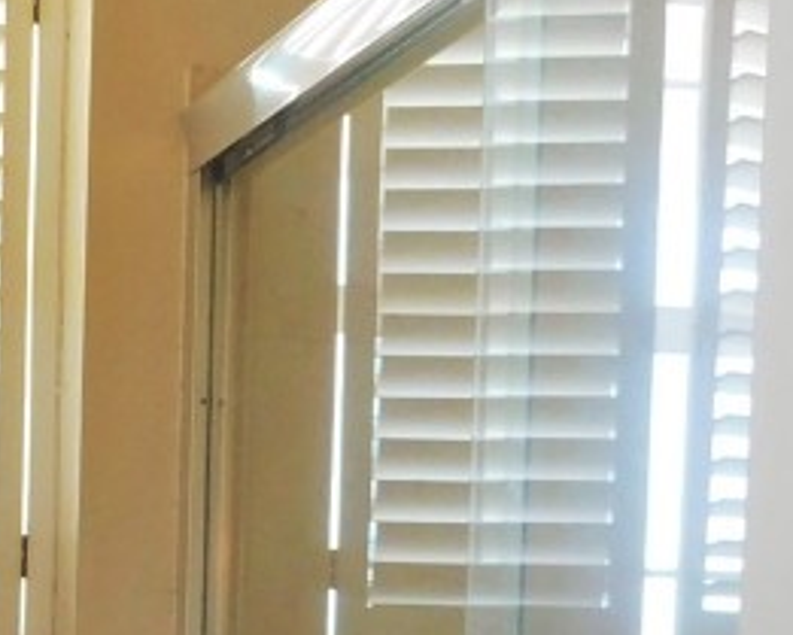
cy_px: 908
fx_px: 2066
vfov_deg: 16.2
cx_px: -52
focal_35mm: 88
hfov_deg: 20.8
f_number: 3
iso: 320
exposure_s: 1/30
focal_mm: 4
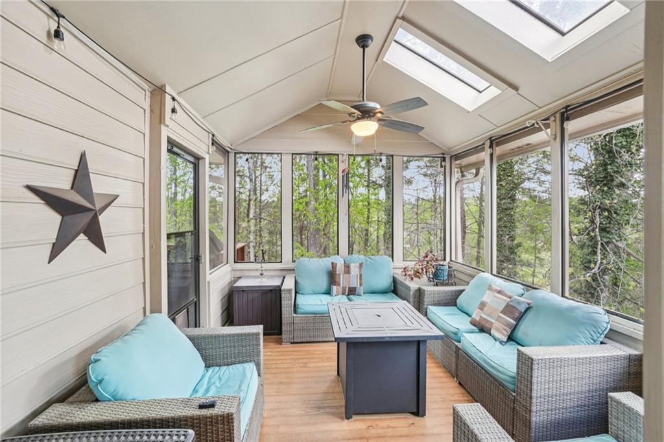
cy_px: 221
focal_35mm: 14
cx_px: 332
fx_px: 258
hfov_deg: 104.3
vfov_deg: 81.1
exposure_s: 1/20
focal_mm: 14
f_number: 8
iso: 320
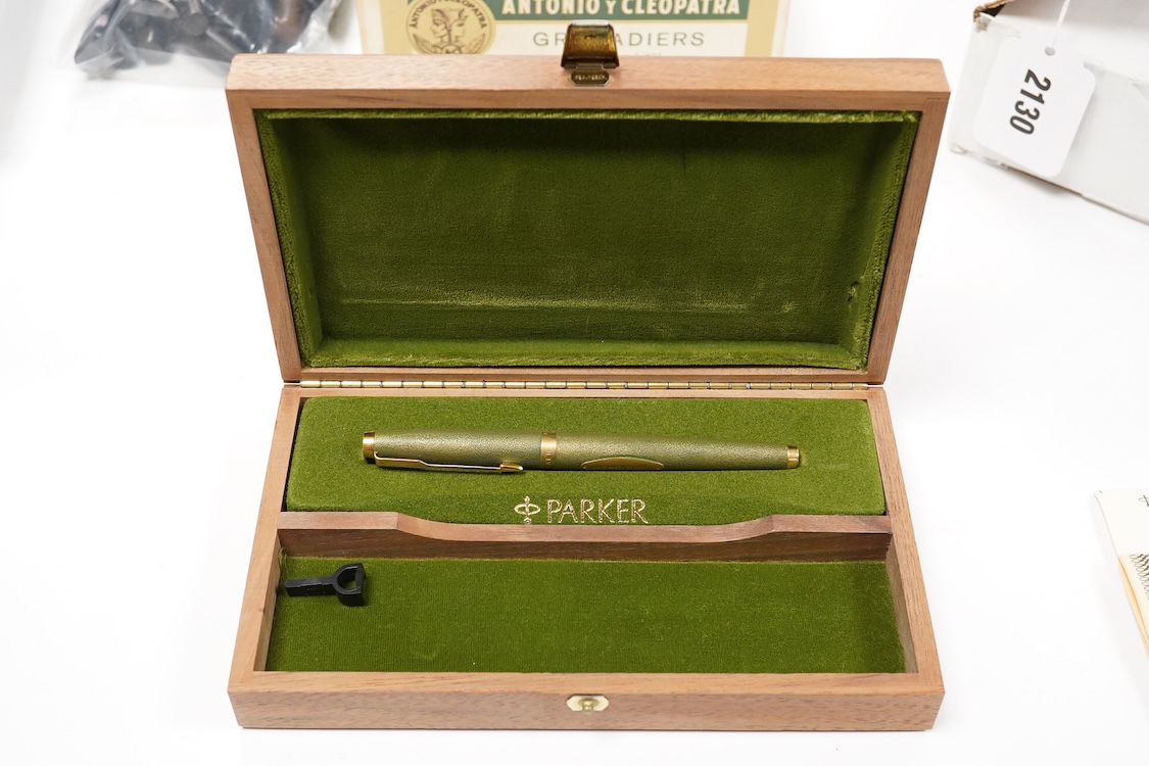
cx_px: 574
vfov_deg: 29.9
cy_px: 383
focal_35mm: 45
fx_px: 1436
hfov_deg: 43.6
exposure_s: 1/100
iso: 2500
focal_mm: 30
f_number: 10
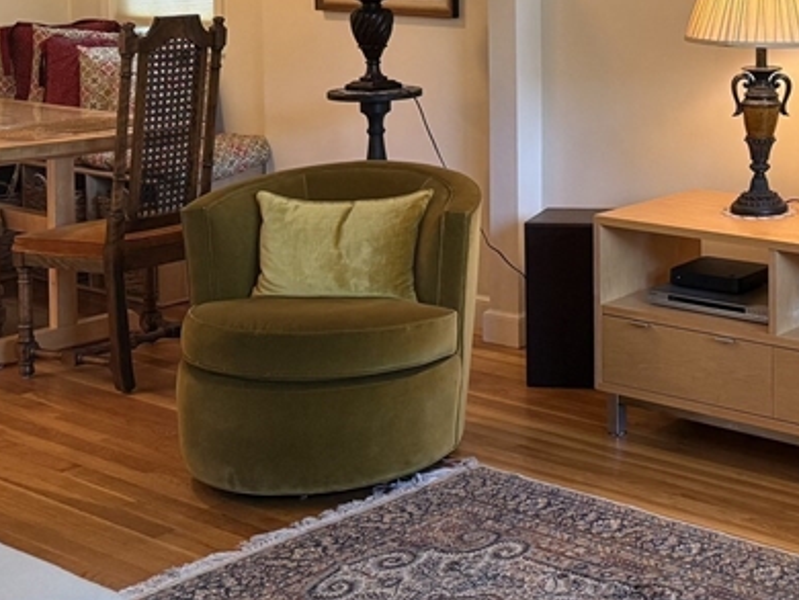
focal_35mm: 63
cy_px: 4
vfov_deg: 22.4
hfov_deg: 28.2
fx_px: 1455
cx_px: 863
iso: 200
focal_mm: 6.76
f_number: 1.78
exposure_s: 1/60
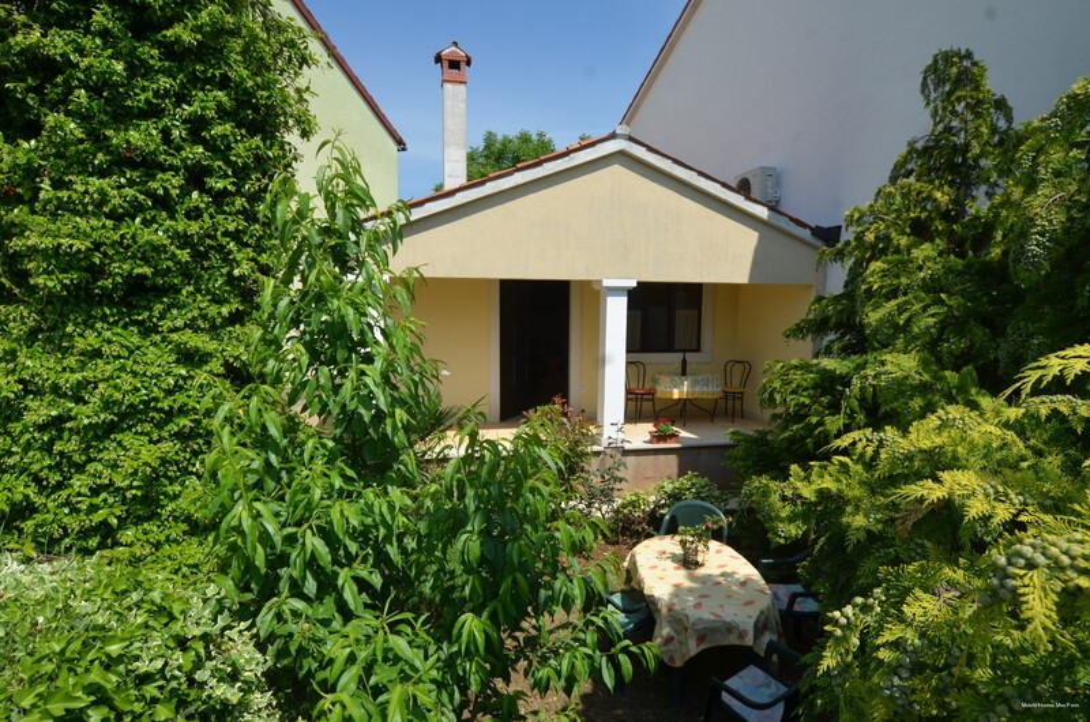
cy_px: 361
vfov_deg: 67.2
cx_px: 545
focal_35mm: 18
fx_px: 544
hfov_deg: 90.1
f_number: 8
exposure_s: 1/250
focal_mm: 12
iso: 140
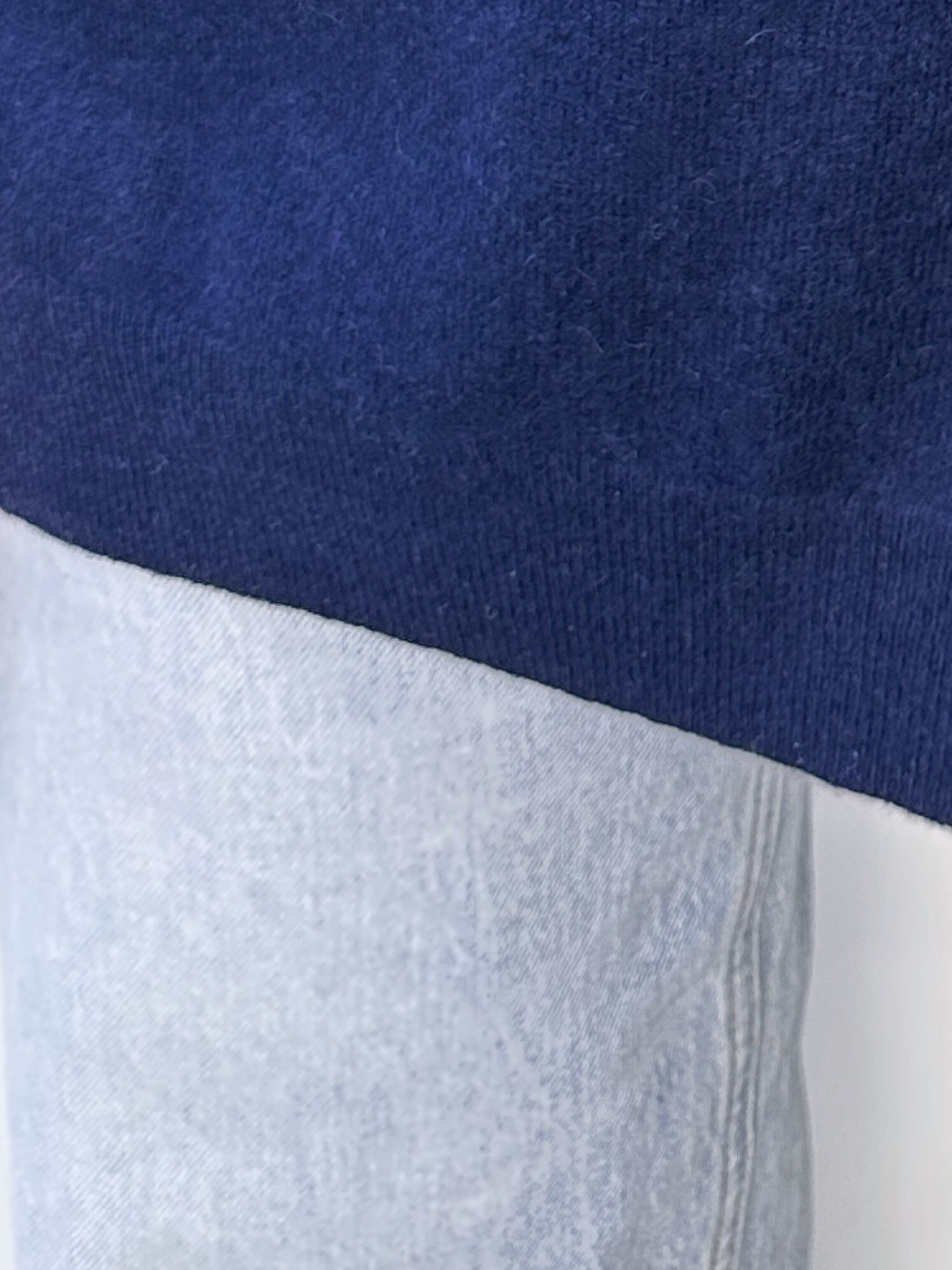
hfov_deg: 14.6
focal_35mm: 97
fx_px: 3558
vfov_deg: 16.8
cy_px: -1012
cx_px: 1233
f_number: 1.78
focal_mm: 6.86
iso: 80
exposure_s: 1/147
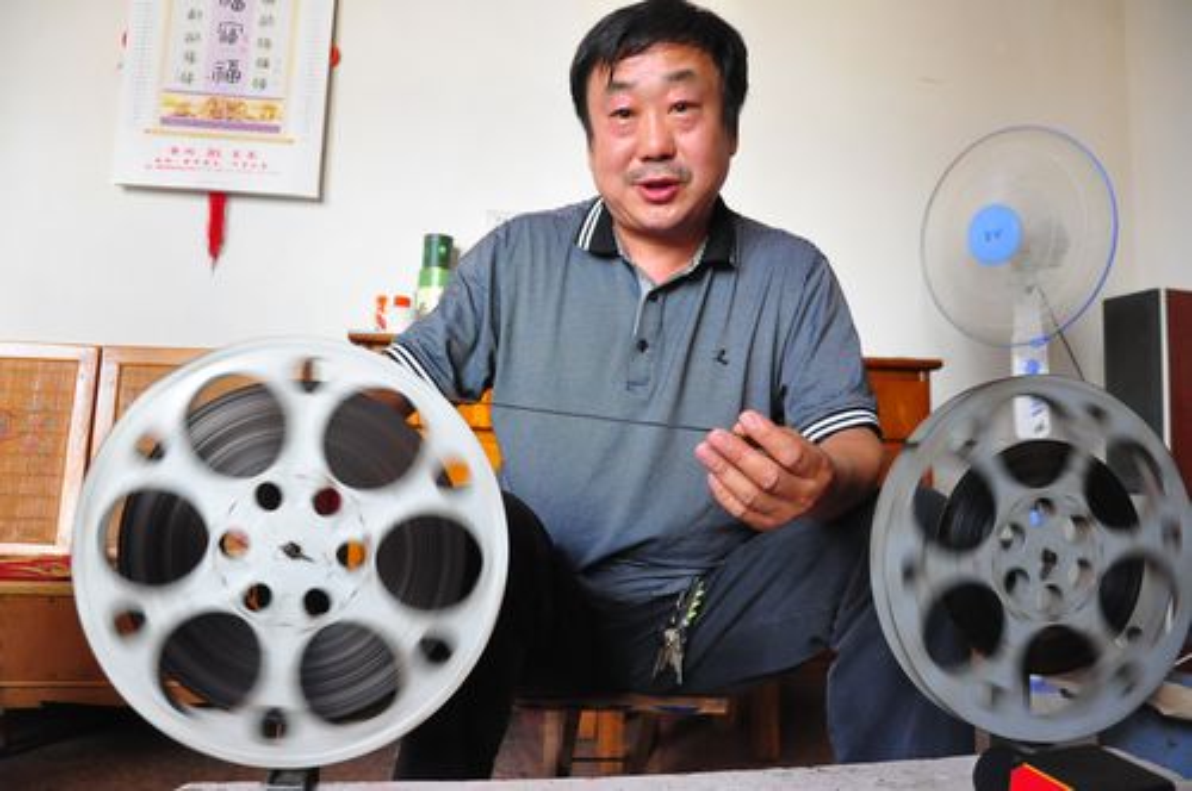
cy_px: 396
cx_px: 596
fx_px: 893
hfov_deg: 67.4
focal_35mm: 27
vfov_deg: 47.8
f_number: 4
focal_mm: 18
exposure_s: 1/80
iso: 2500
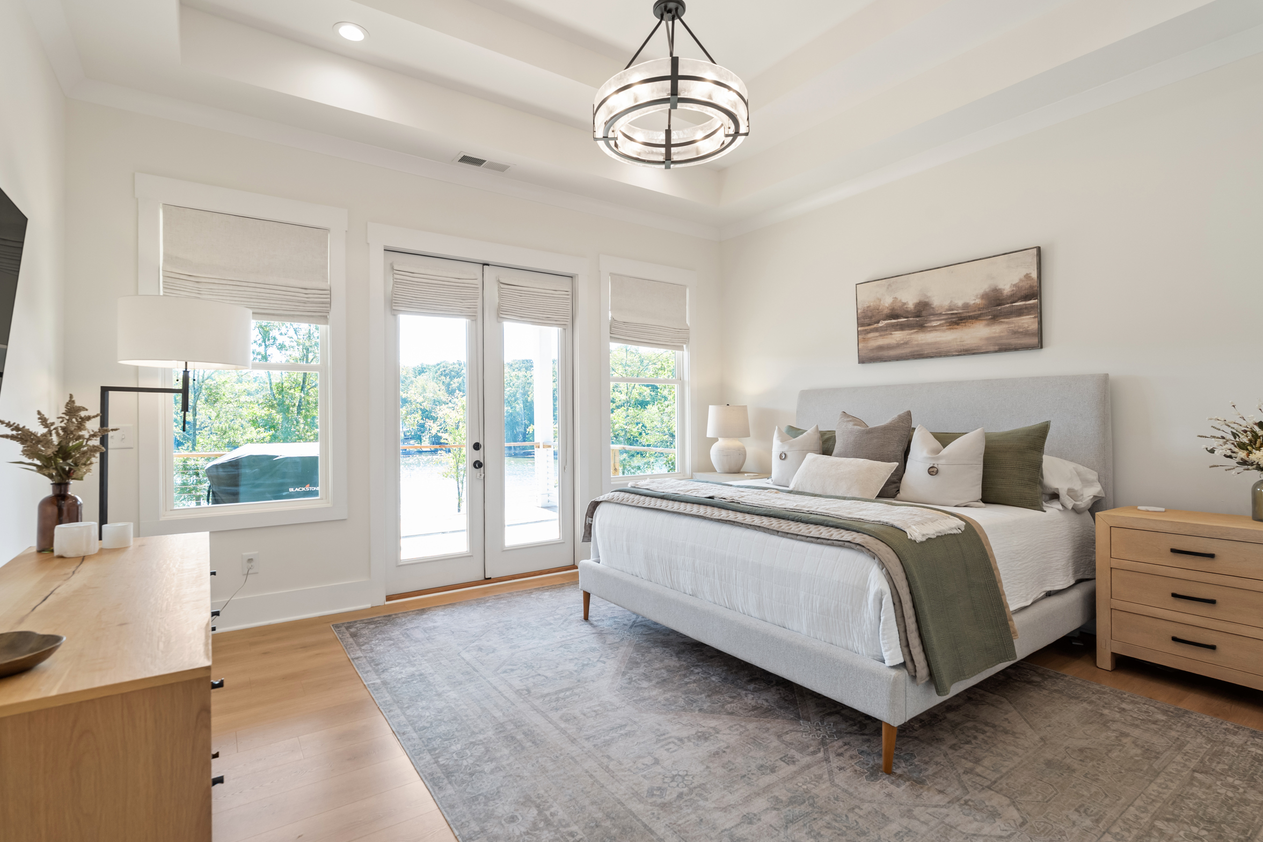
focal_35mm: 17
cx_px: 625
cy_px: 434
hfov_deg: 93.3
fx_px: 596
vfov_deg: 70.4
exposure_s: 1/50
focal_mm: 16
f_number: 6.3
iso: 1250
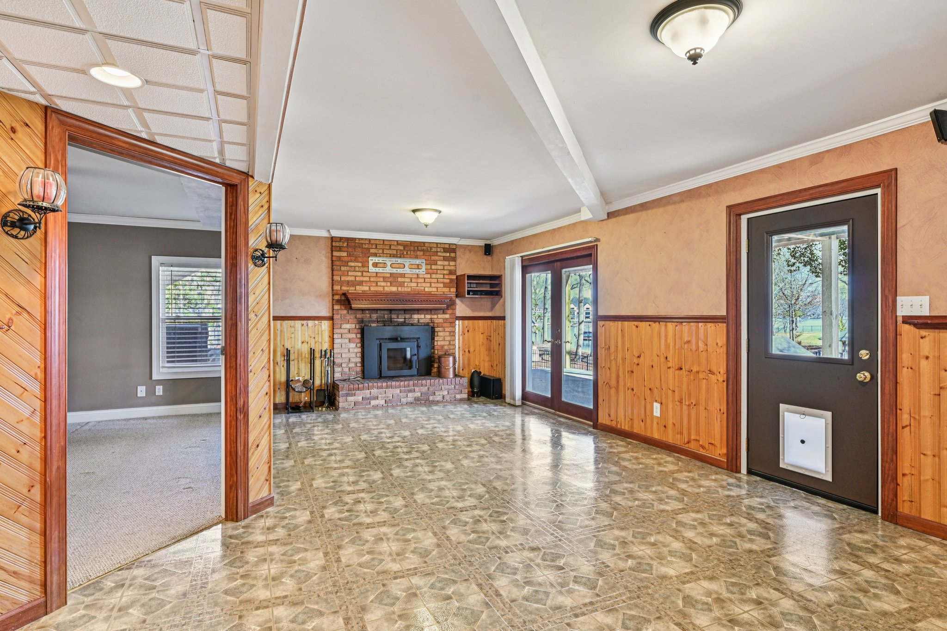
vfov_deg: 65.9
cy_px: 316
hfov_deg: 88.4
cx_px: 474
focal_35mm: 18
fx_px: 487
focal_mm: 18.5
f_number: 8
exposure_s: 1/13
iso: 400
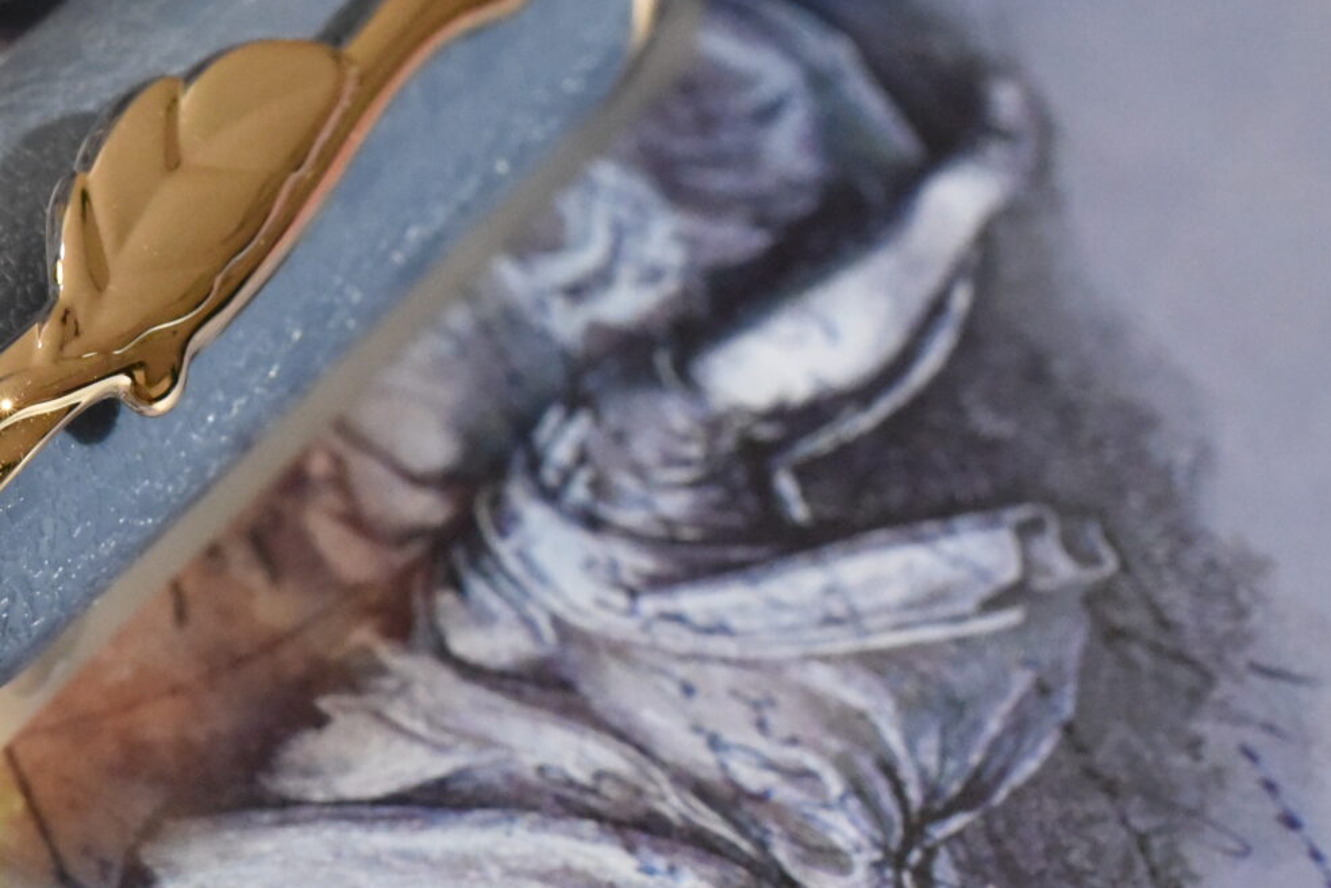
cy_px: 428
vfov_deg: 8.8
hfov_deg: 13.1
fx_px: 5768
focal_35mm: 156
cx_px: 281
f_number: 18
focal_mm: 60
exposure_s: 1/25
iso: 11400
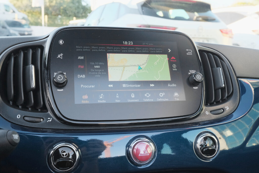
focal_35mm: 34
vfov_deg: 38.9
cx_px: 130
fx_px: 245
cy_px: 86
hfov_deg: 55.8
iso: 2000
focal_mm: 22.8
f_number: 9
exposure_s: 1/100
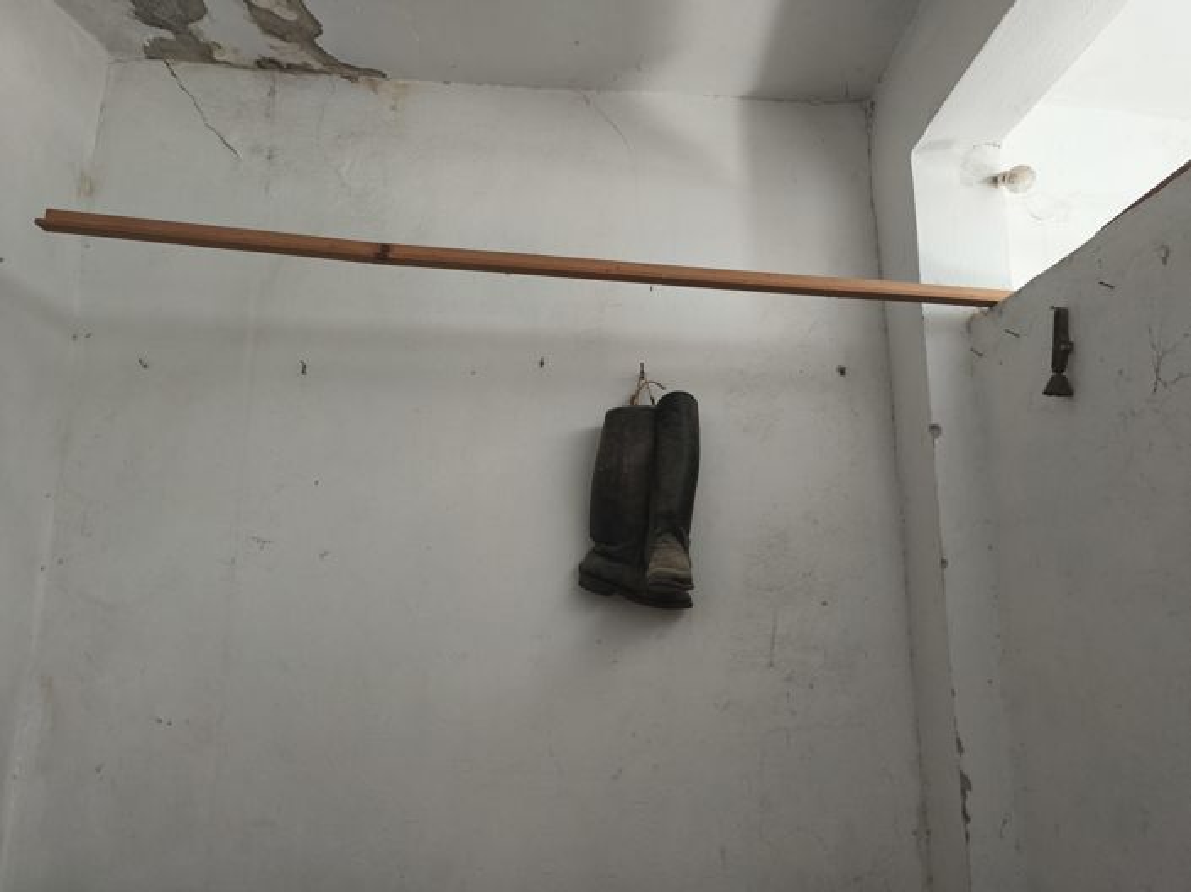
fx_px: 791
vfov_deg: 58.8
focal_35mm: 23
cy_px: 446
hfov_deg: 74.0
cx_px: 596
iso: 800
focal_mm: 5.35
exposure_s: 1/50
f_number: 1.7
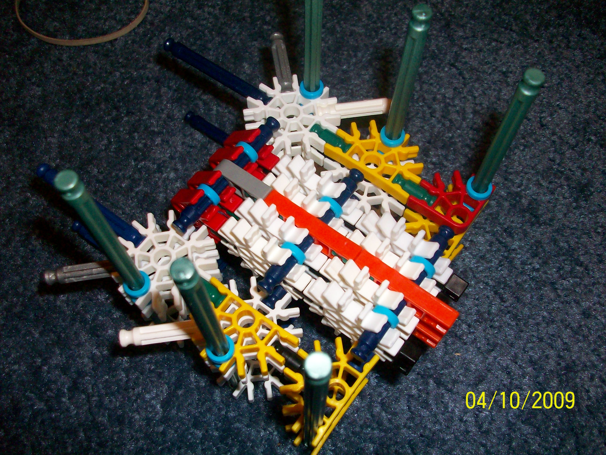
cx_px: 303
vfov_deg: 41.8
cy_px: 228
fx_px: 595
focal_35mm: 34
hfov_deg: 54.0
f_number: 2.8
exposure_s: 1/60
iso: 160
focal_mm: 5.7
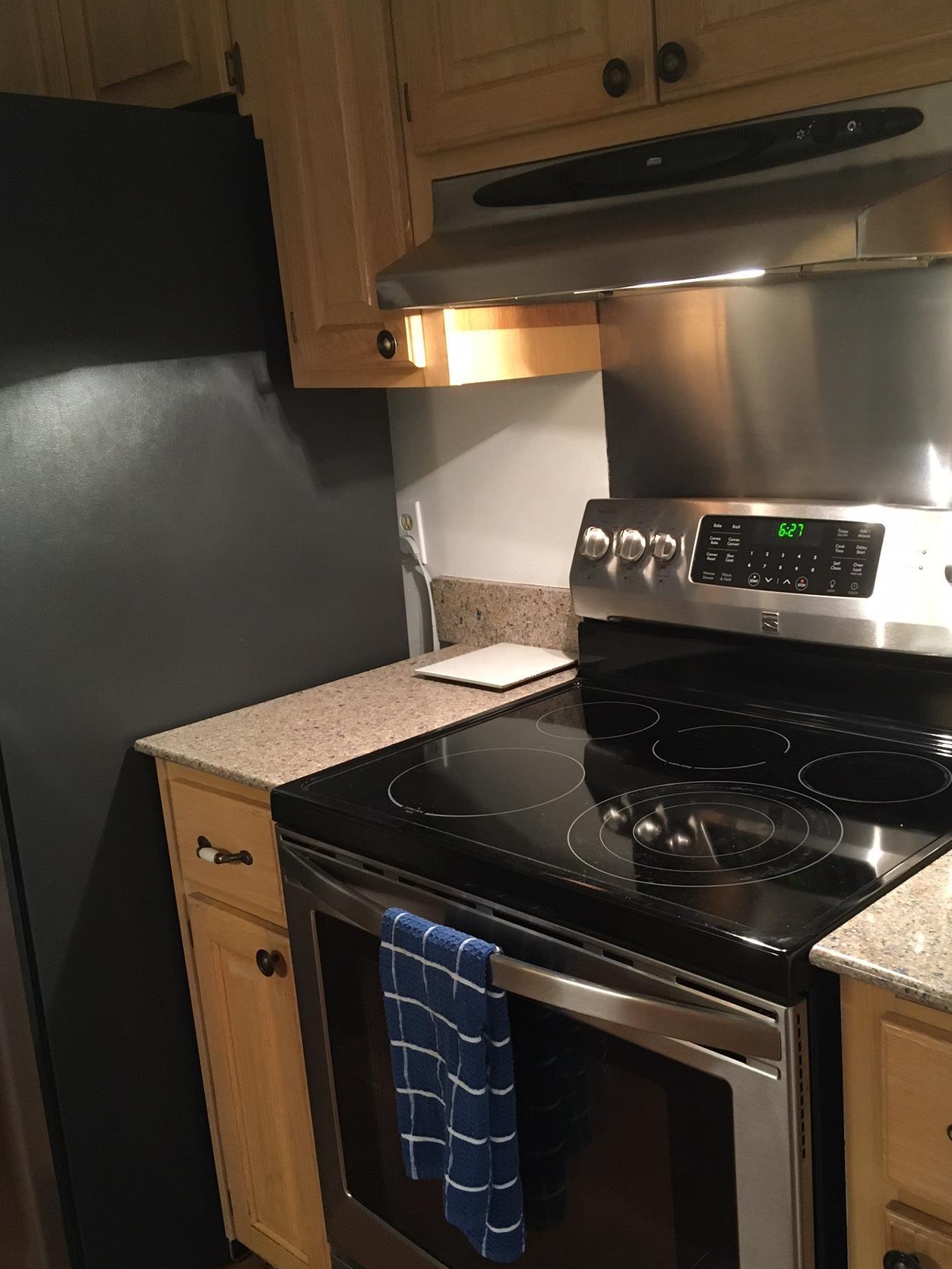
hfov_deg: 40.6
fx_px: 1283
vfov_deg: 52.6
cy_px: 664
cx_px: 562
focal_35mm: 35
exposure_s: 1/24
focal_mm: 4.15
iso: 200
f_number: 2.2
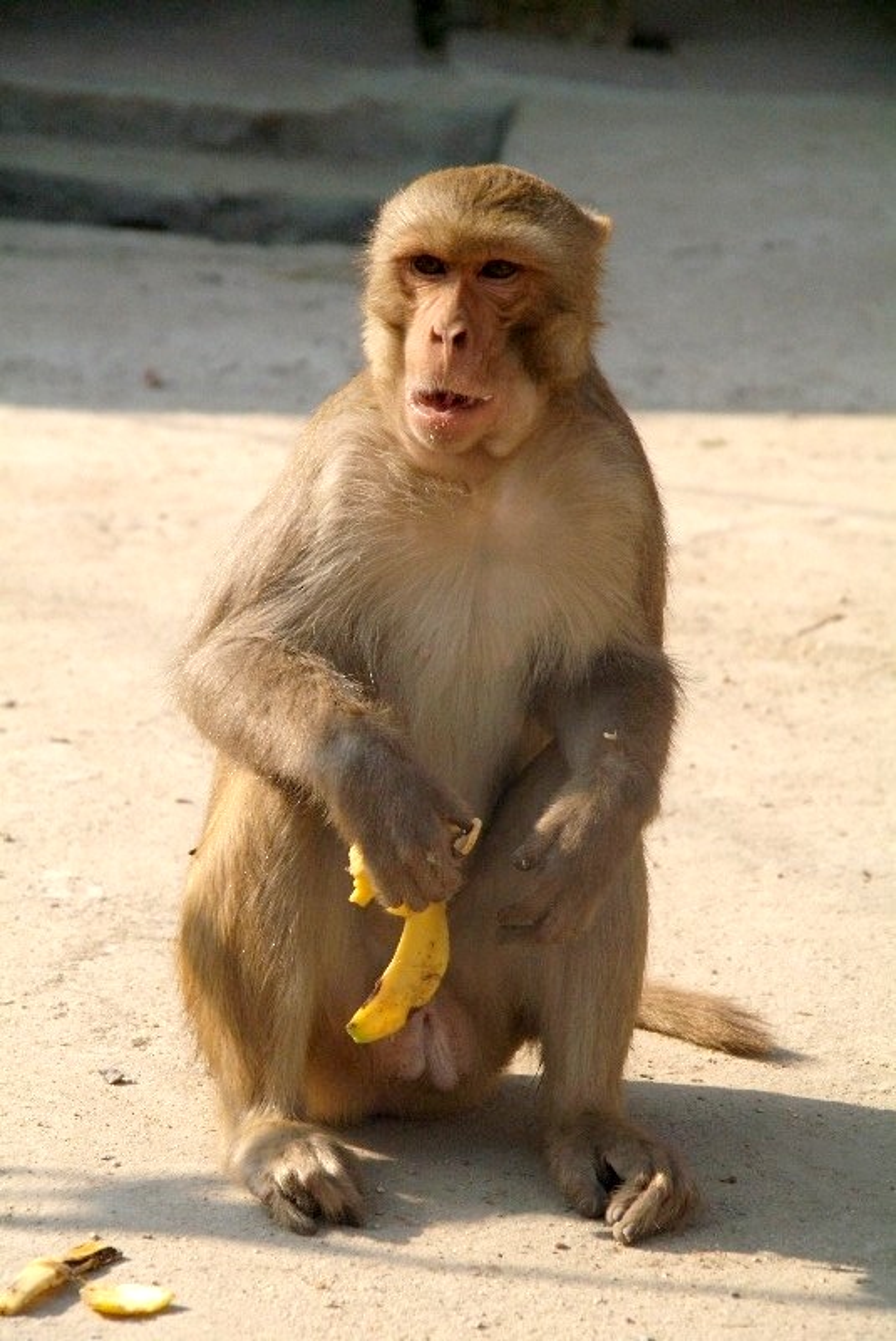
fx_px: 5327
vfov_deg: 14.3
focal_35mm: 143
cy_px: 670
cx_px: 448
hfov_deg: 9.6
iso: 1600
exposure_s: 1/2000
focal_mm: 95
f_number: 8
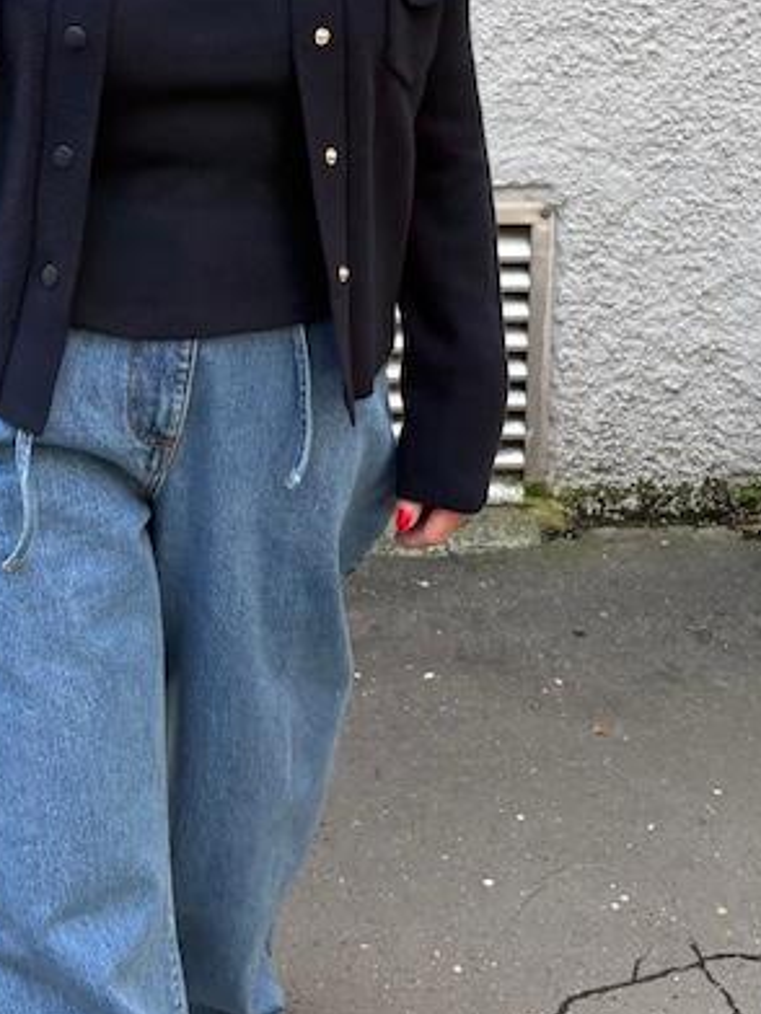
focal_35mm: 65
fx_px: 1905
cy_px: 182
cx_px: 290
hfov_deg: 22.5
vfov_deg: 29.1
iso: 64
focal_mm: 5.96
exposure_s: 1/121
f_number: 1.6
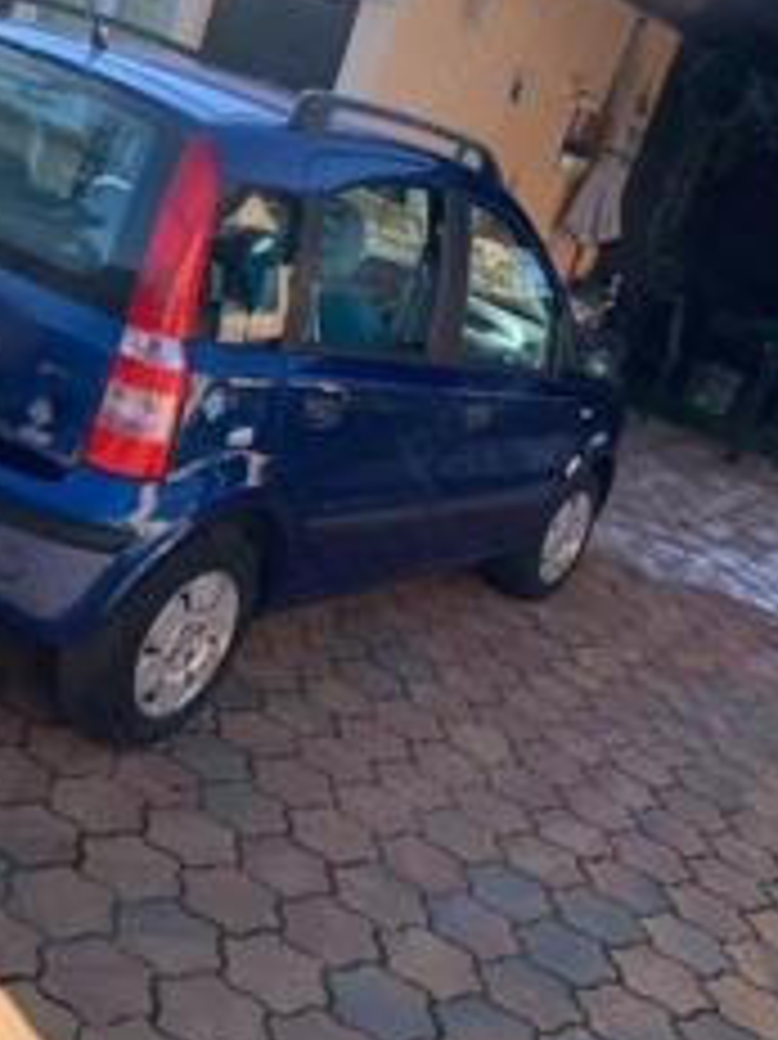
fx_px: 1350
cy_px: 414
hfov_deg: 32.0
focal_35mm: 45
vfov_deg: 41.9
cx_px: 279
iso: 25
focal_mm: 4.25
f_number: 1.8
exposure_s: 1/842
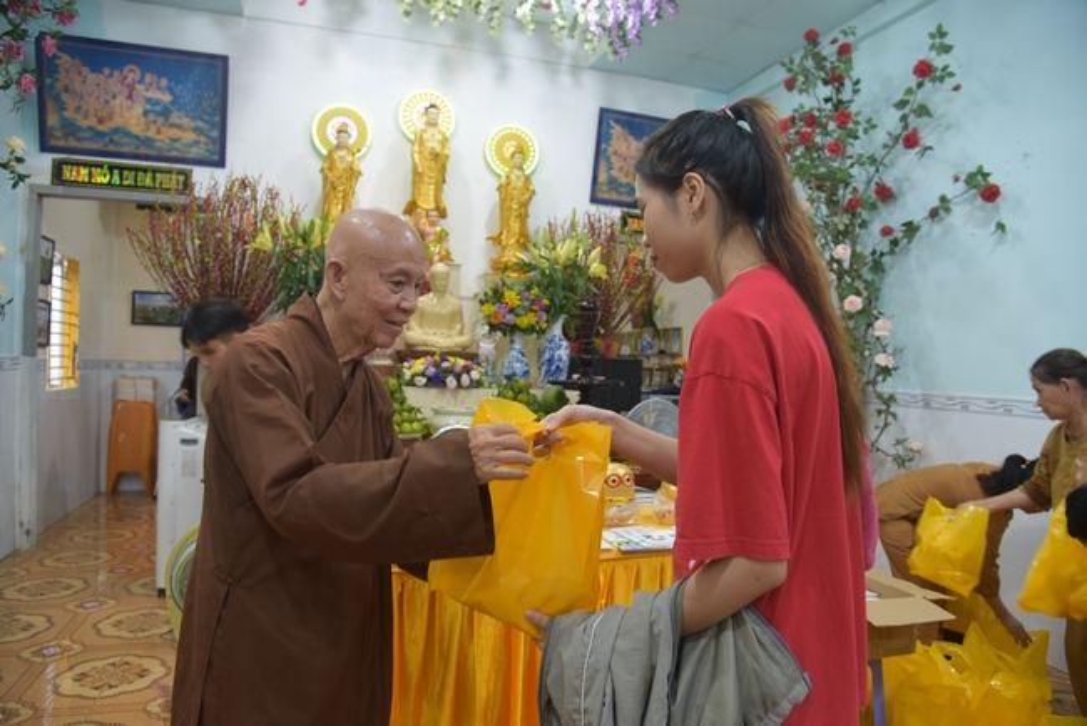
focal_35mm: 24
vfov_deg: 53.2
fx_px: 725
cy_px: 363
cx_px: 544
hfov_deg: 73.7
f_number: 4
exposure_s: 1/60
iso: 720
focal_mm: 24
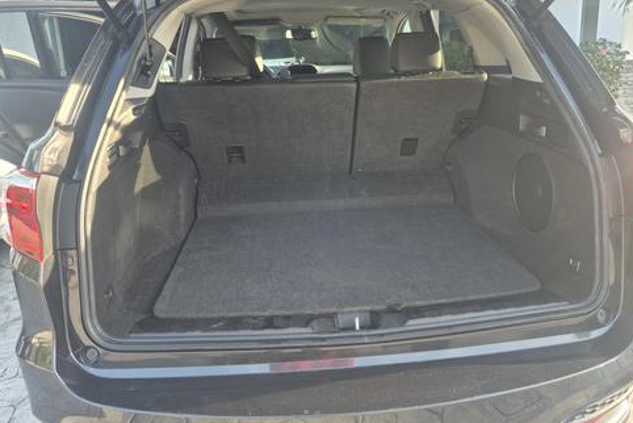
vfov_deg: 51.2
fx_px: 440
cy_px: 184
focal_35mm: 25
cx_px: 328
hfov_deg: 71.5
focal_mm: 5.4
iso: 50
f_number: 1.8
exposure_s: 1/180
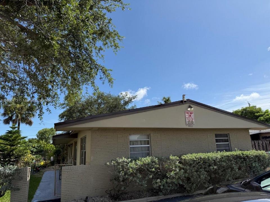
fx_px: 187
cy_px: 101
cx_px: 135
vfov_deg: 56.8
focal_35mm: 24
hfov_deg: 71.6
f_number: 1.78
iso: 80
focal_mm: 6.76
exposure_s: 1/5714
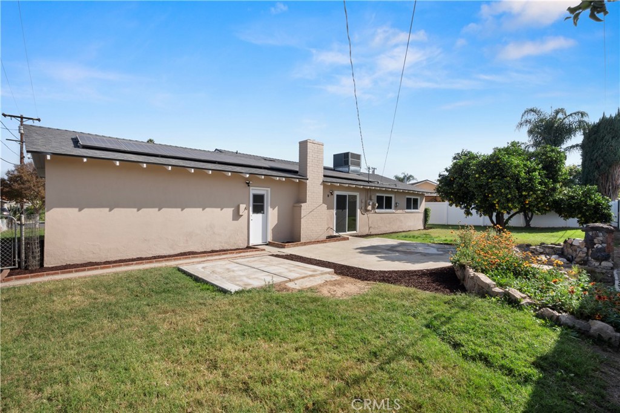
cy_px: 206
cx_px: 310
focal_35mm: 16
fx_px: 276
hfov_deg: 96.7
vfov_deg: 73.8
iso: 50
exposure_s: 1/30
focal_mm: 16
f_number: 22
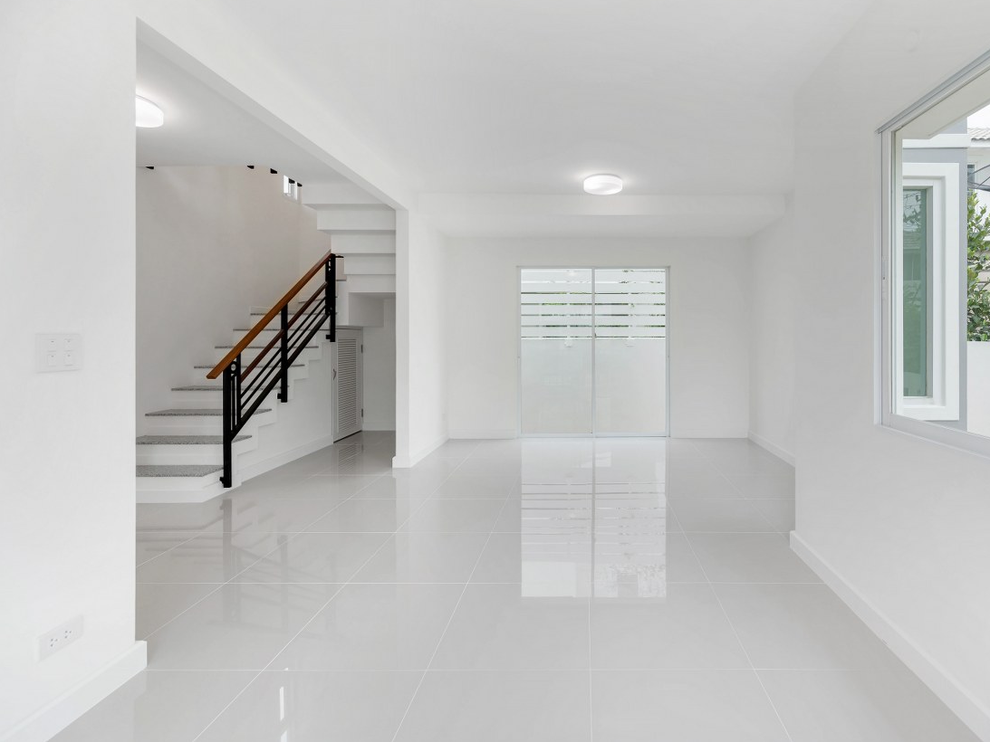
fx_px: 515
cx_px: 578
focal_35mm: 18
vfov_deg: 71.6
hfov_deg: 87.0
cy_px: 357
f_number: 5.6
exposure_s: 1/200
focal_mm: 16
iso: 100
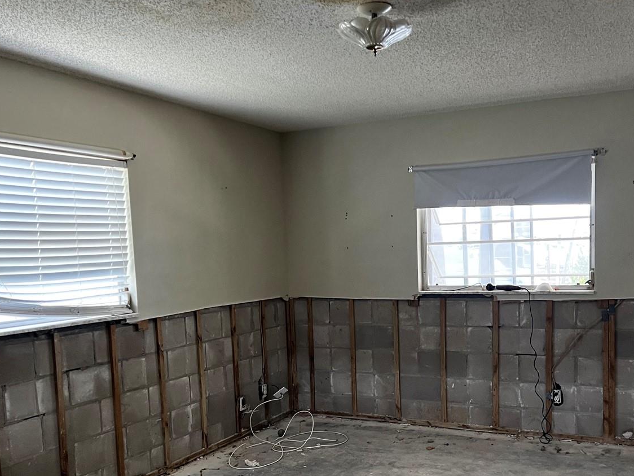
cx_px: 362
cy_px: 314
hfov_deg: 50.0
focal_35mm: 37
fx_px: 678
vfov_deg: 38.3
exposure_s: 1/60
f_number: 1.5
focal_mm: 5.7
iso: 160
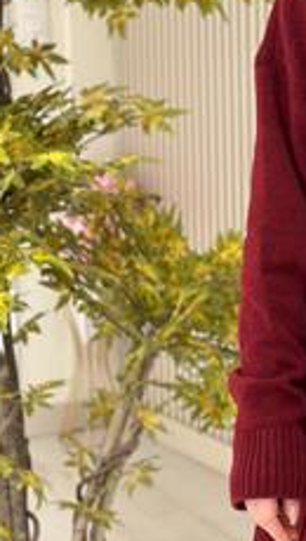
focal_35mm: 121
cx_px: 445
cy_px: 140
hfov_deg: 9.8
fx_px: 1739
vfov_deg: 17.6
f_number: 1.78
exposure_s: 1/273
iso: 80
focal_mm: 6.86
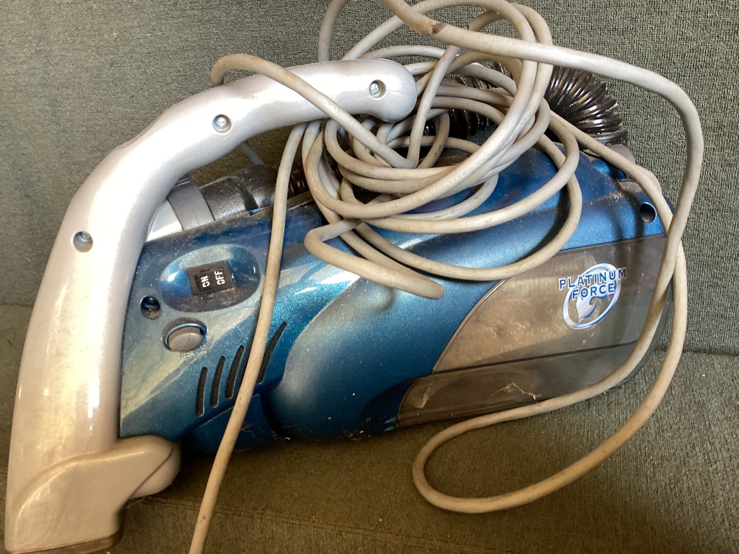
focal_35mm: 31
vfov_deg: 45.4
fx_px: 662
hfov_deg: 58.3
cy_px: 277
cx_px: 370
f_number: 2.4
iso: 200
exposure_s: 1/50
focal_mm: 3.3
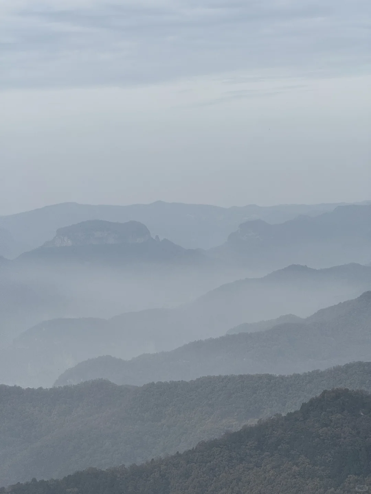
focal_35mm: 120
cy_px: 247
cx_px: 186
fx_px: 1715
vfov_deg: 16.4
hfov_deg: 12.3
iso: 50
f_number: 2.8
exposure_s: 1/2024
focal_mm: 15.66
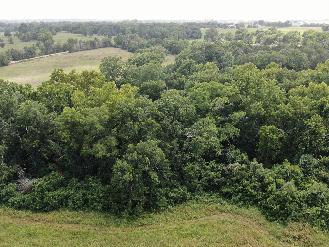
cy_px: 124
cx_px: 164
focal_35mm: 42
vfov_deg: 34.3
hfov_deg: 44.8
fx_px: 399
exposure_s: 1/200
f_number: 3.5
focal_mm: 7.23
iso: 100
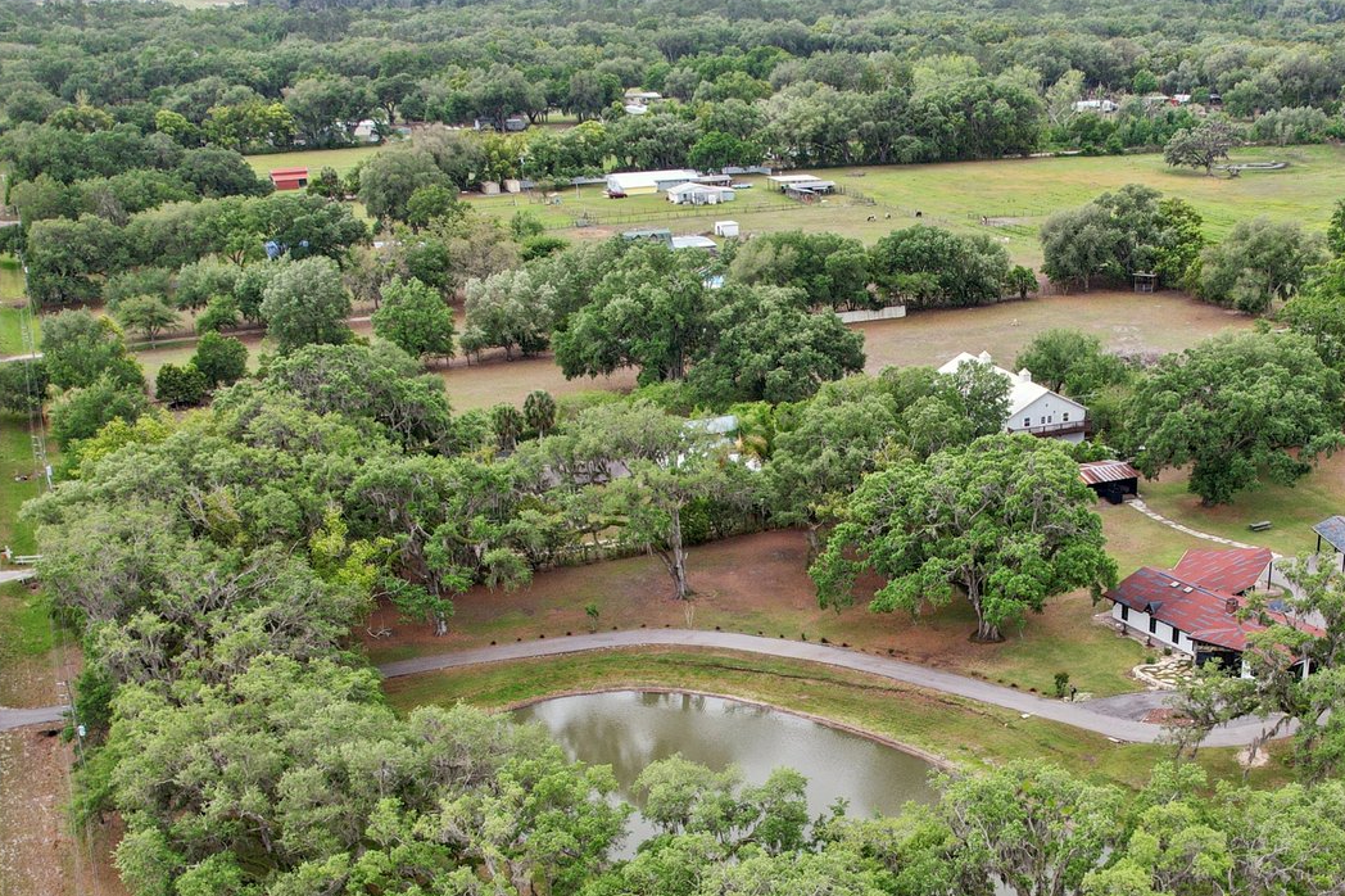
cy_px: 712
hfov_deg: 44.5
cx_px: 946
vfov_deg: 30.4
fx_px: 1606
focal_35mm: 43
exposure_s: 1/1000
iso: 160
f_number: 2.8
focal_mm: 8.4
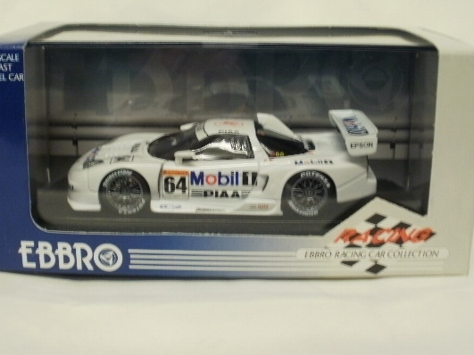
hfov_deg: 36.2
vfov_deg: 27.5
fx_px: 726
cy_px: 152
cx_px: 229
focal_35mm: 53
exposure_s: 1/8
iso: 125
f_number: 4
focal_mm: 7.7
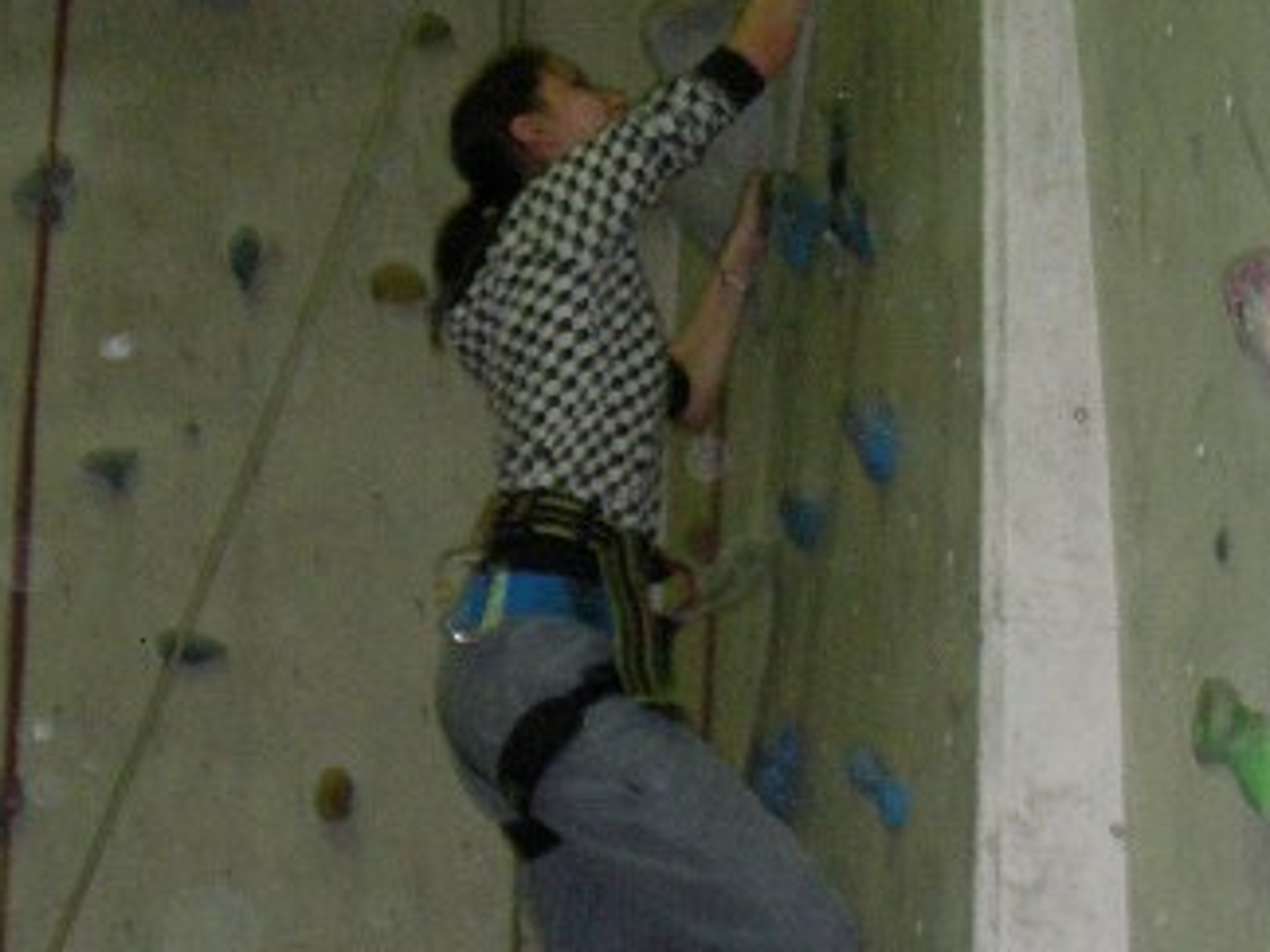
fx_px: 2788
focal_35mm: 76
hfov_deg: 25.7
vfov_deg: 19.4
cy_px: 392
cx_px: 592
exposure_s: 1/30
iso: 263
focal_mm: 6.3
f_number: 3.5
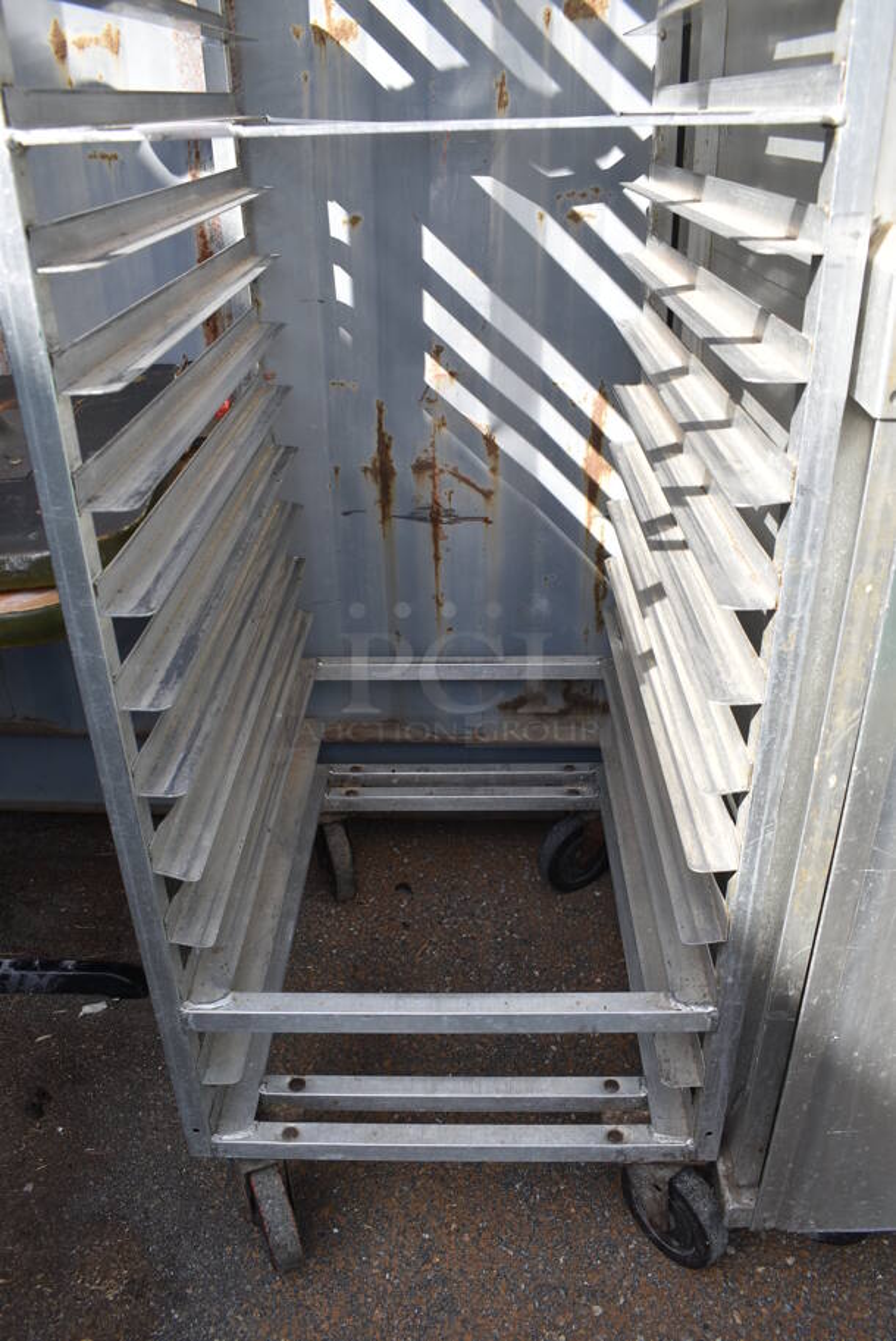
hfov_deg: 48.0
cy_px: 670
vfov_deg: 67.3
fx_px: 1006
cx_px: 448
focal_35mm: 27
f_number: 7.1
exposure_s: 1/250
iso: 200
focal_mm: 18
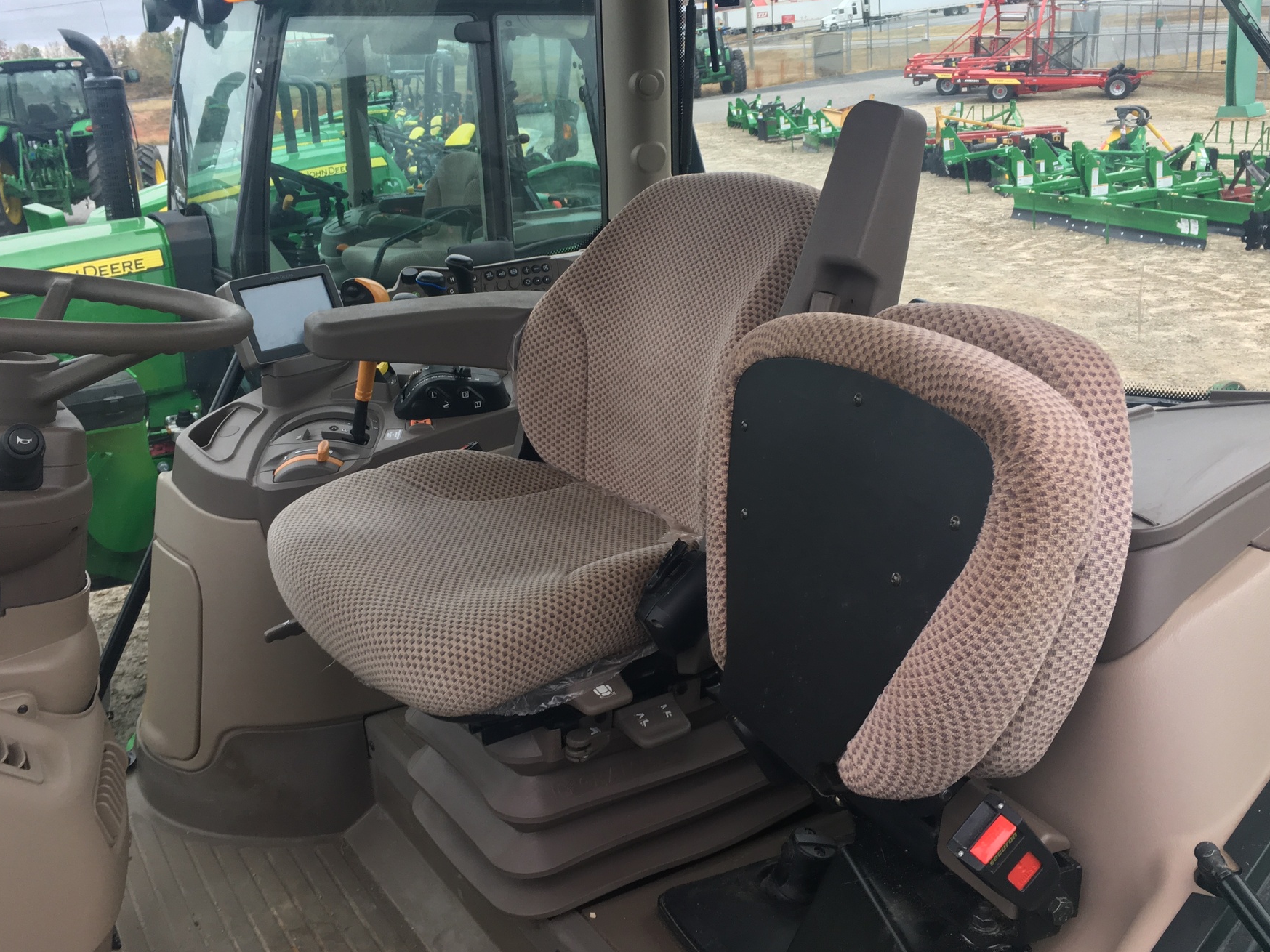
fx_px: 1247
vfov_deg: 41.8
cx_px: 608
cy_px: 437
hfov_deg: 53.9
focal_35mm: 34
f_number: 2.2
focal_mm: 4.15
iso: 40
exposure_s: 1/120
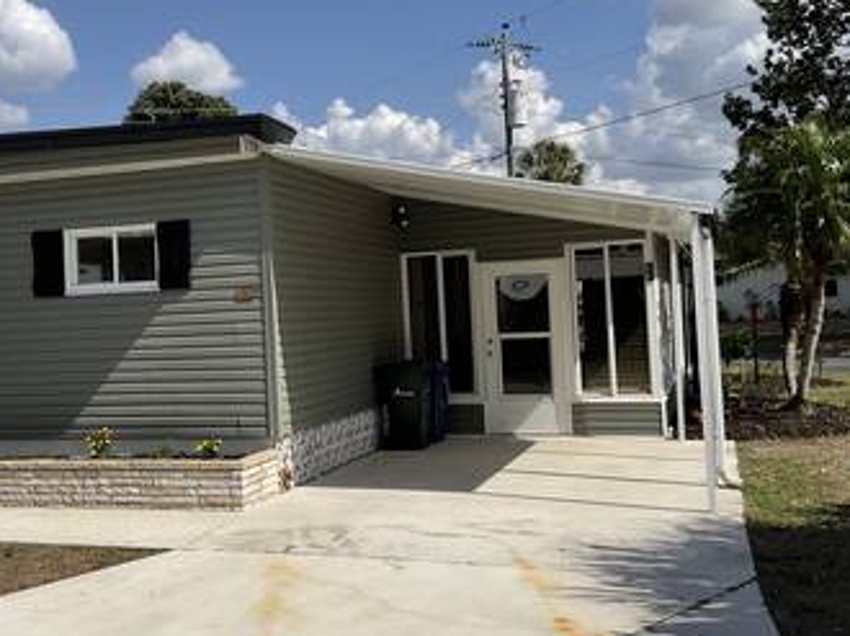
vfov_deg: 32.1
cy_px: 301
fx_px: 1104
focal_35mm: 45
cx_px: 307
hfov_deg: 41.7
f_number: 1.8
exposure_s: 1/3788
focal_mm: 3
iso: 16
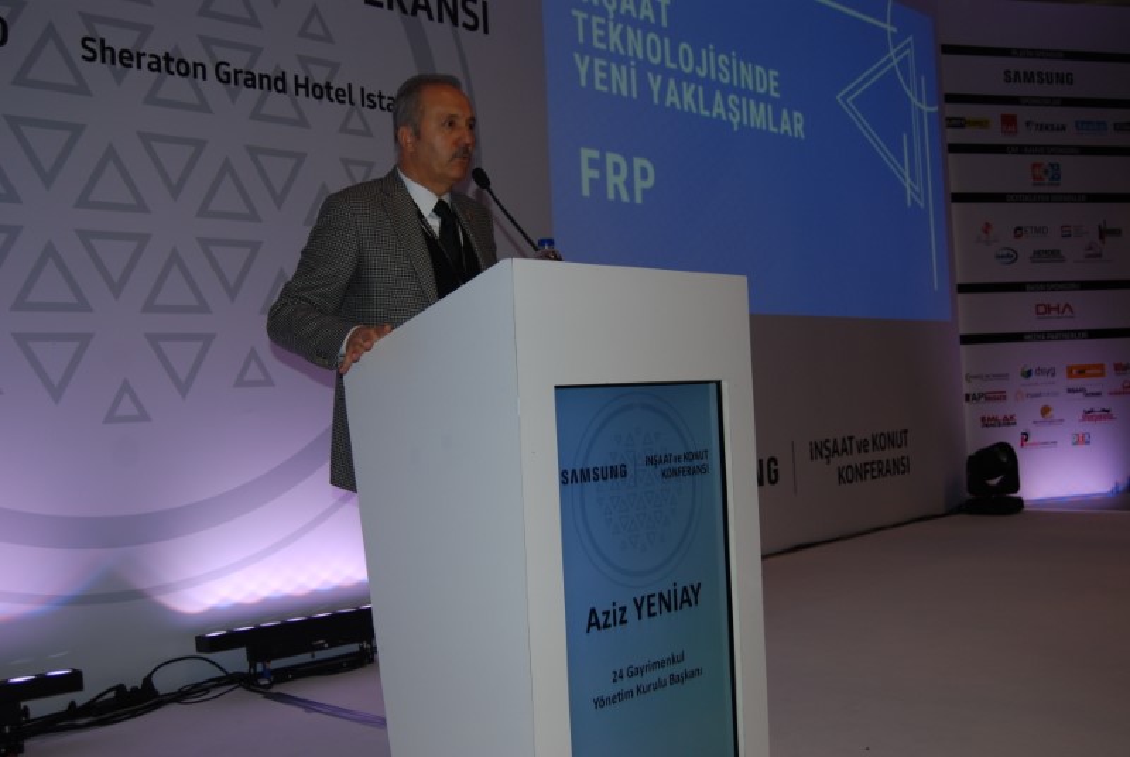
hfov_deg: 55.0
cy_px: 378
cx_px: 565
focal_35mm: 34
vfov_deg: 38.5
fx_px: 1085
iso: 200
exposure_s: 1/60
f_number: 3.8
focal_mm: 23
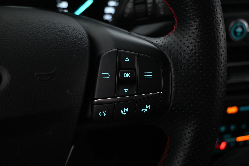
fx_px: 228
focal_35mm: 33
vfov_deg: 40.0
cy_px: 83
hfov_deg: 57.2
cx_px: 124
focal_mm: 22
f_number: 4
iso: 4500
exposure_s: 1/40
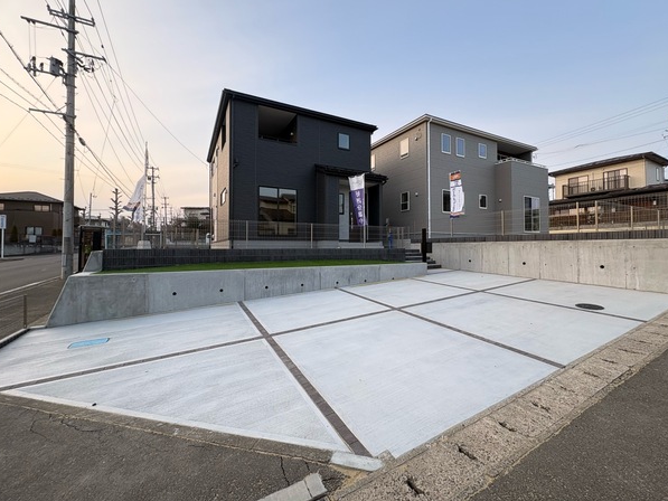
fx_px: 290
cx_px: 341
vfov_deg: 81.7
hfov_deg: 98.1
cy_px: 242
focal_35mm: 15
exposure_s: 1/132
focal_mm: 2.22
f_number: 2.2
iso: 50
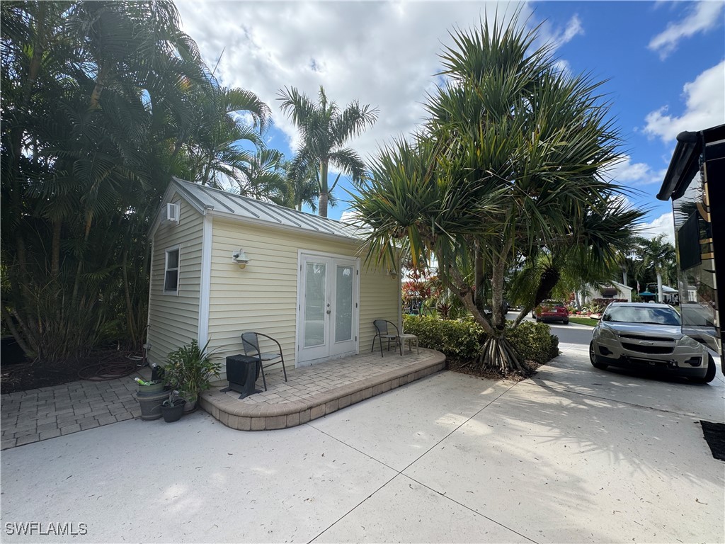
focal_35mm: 14
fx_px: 293
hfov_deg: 102.1
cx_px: 362
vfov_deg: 85.7
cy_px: 272
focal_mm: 2.22
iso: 40
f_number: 2.2
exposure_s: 1/664
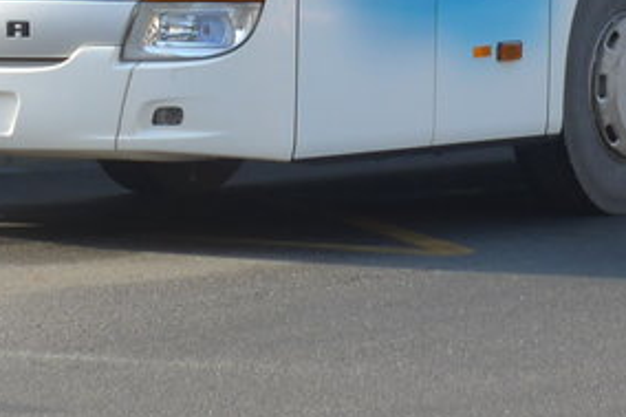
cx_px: 608
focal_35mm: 290
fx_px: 5040
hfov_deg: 7.1
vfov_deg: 4.7
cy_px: -379
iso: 80
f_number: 3.9
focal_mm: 13.4
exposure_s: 1/160
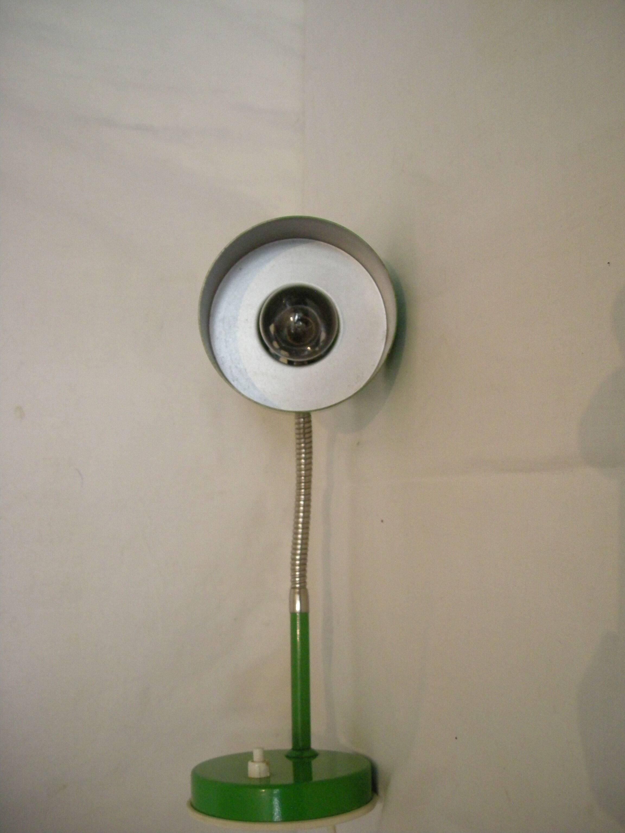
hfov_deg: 40.7
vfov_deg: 52.6
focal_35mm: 35
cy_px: 416
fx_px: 843
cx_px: 312
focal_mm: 5.7
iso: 400
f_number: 2.8
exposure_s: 1/40.4
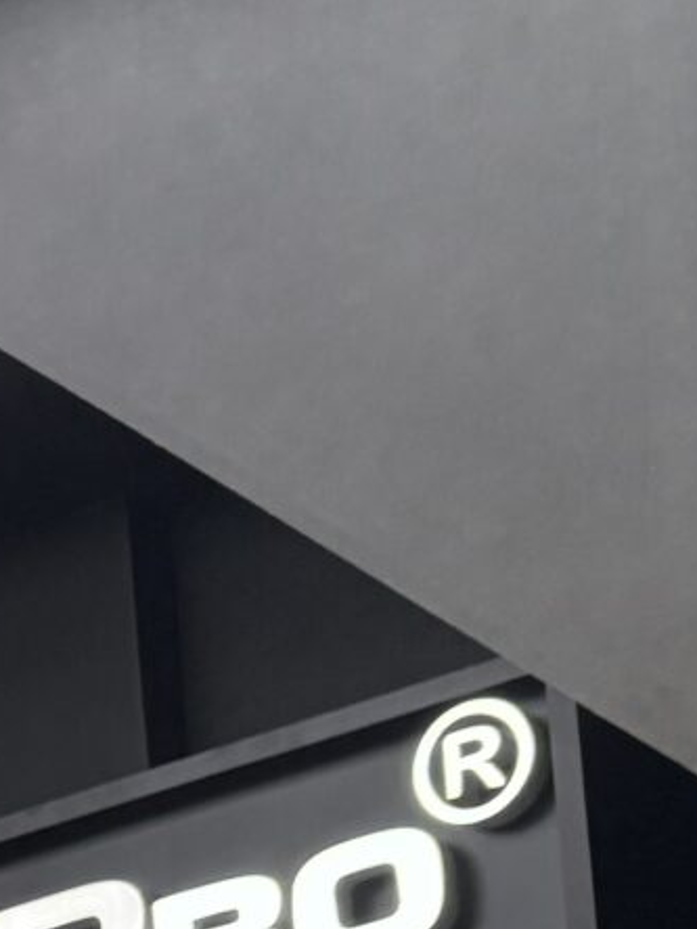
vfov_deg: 12.1
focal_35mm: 150
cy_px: 1672
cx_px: -1168
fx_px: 4027
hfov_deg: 8.7
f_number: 1.6
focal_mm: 5.96
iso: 125
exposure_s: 1/217
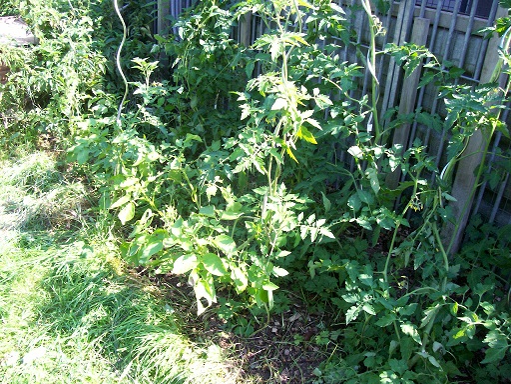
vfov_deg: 41.8
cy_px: 192
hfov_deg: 54.0
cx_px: 256
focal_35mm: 34
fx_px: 502
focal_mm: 5.6
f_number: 2.7
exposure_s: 1/174
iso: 80
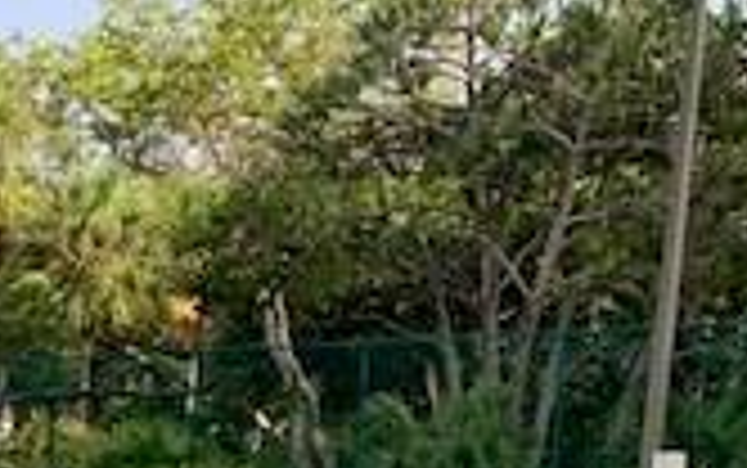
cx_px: -436
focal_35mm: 106
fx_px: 2159
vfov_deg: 11.2
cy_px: 927
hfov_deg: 17.3
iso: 25
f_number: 1.8
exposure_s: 1/396
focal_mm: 4.25
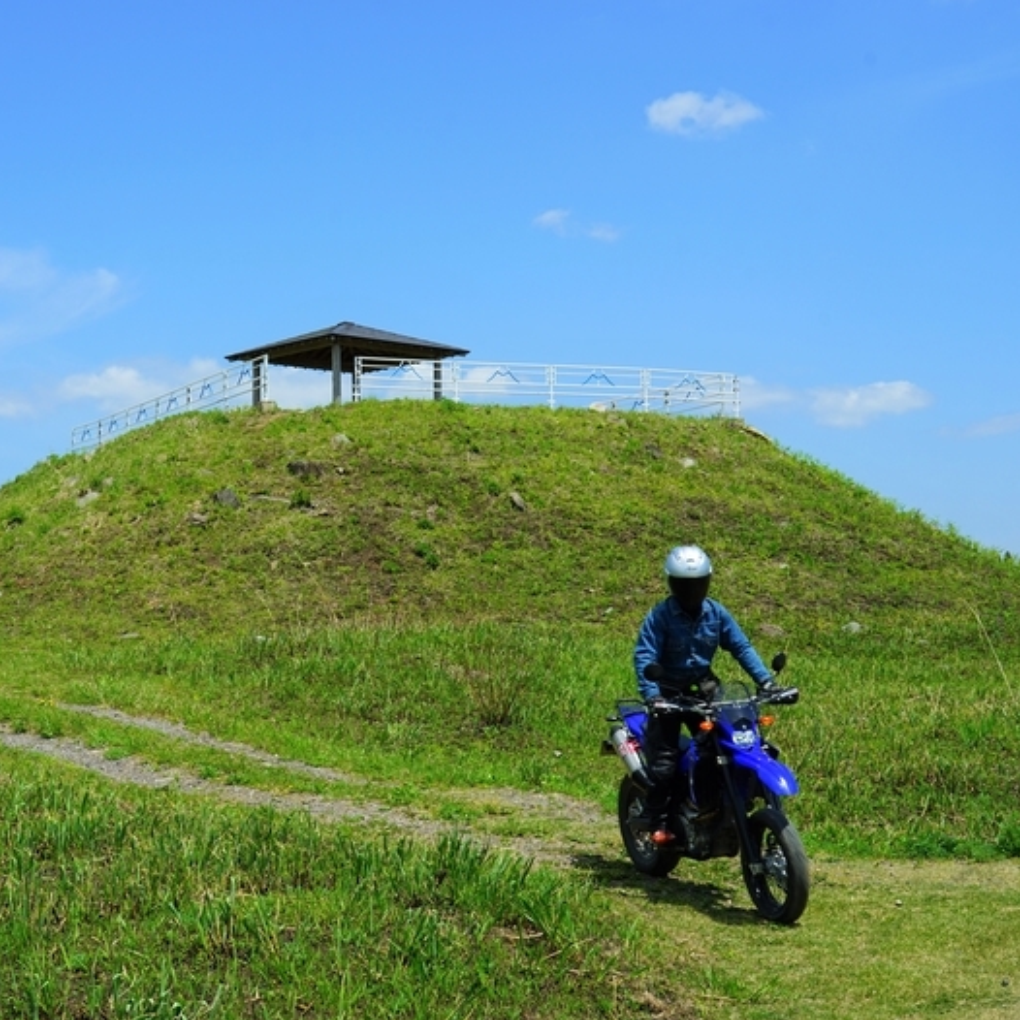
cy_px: 510
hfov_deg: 31.9
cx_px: 314
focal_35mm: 53
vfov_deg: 32.2
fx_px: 1767
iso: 100
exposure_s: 1/200
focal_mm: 41
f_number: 11
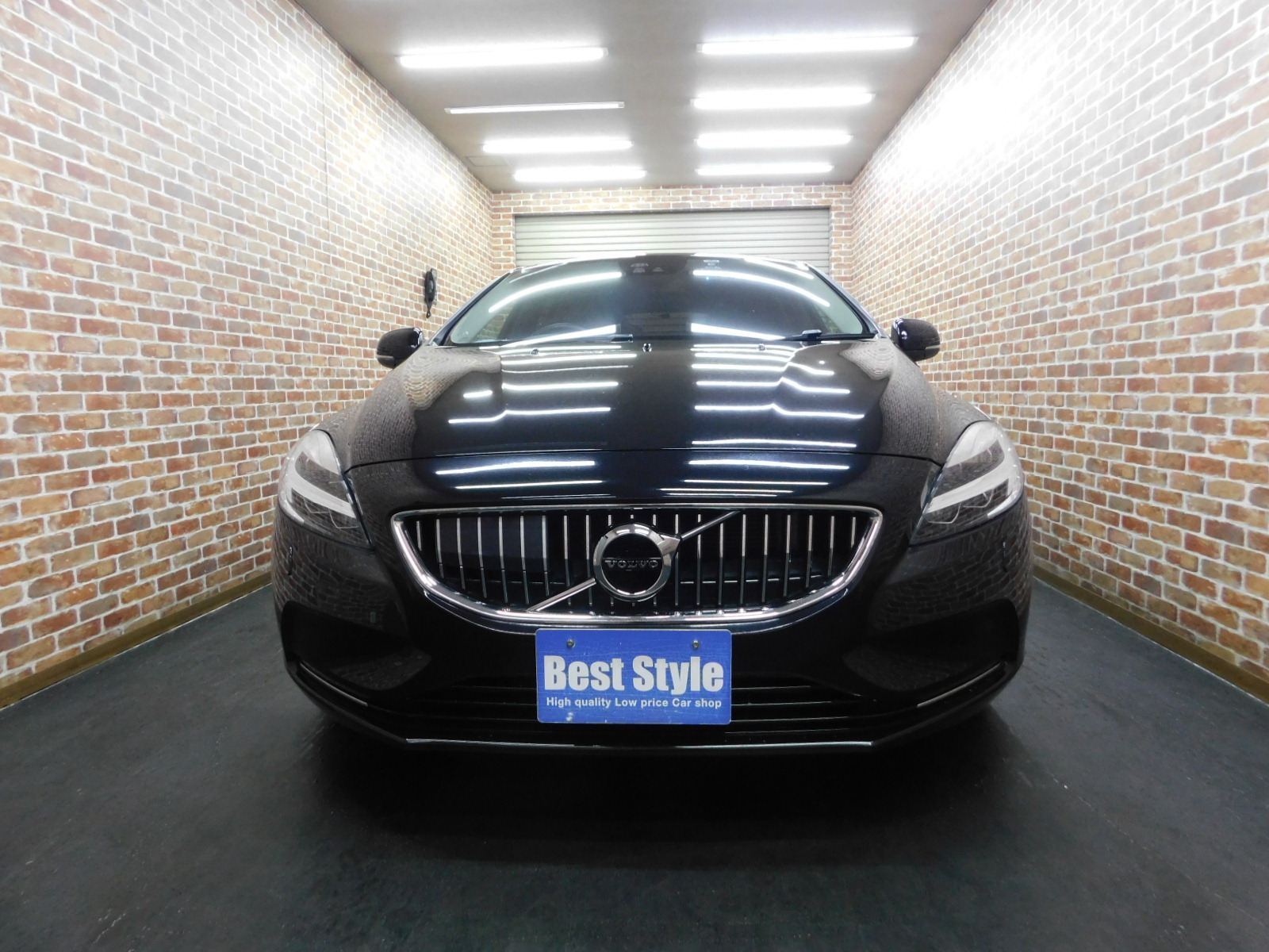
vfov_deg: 58.9
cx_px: 634
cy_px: 476
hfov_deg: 73.9
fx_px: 843
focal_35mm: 23
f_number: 3
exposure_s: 1/30
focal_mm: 4
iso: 320
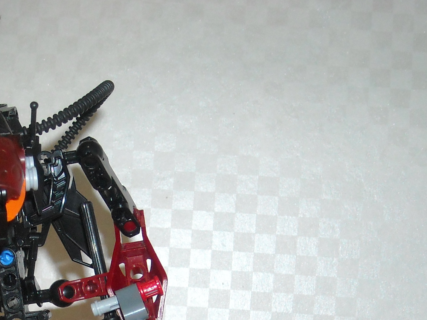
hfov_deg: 23.7
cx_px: 34
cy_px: 353
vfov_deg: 17.8
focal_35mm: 80
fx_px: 987
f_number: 2.8
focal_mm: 5.7
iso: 200
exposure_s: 1/60
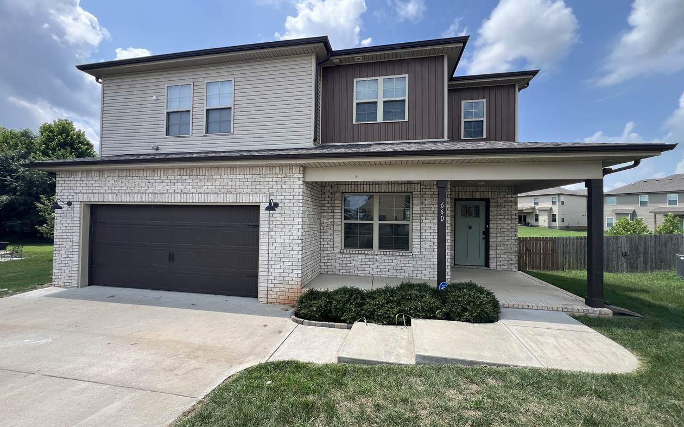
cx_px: 340
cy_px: 214
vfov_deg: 78.6
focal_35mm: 14
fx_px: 261
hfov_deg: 105.3
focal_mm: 1.57
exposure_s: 1/774
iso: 32
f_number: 1.8
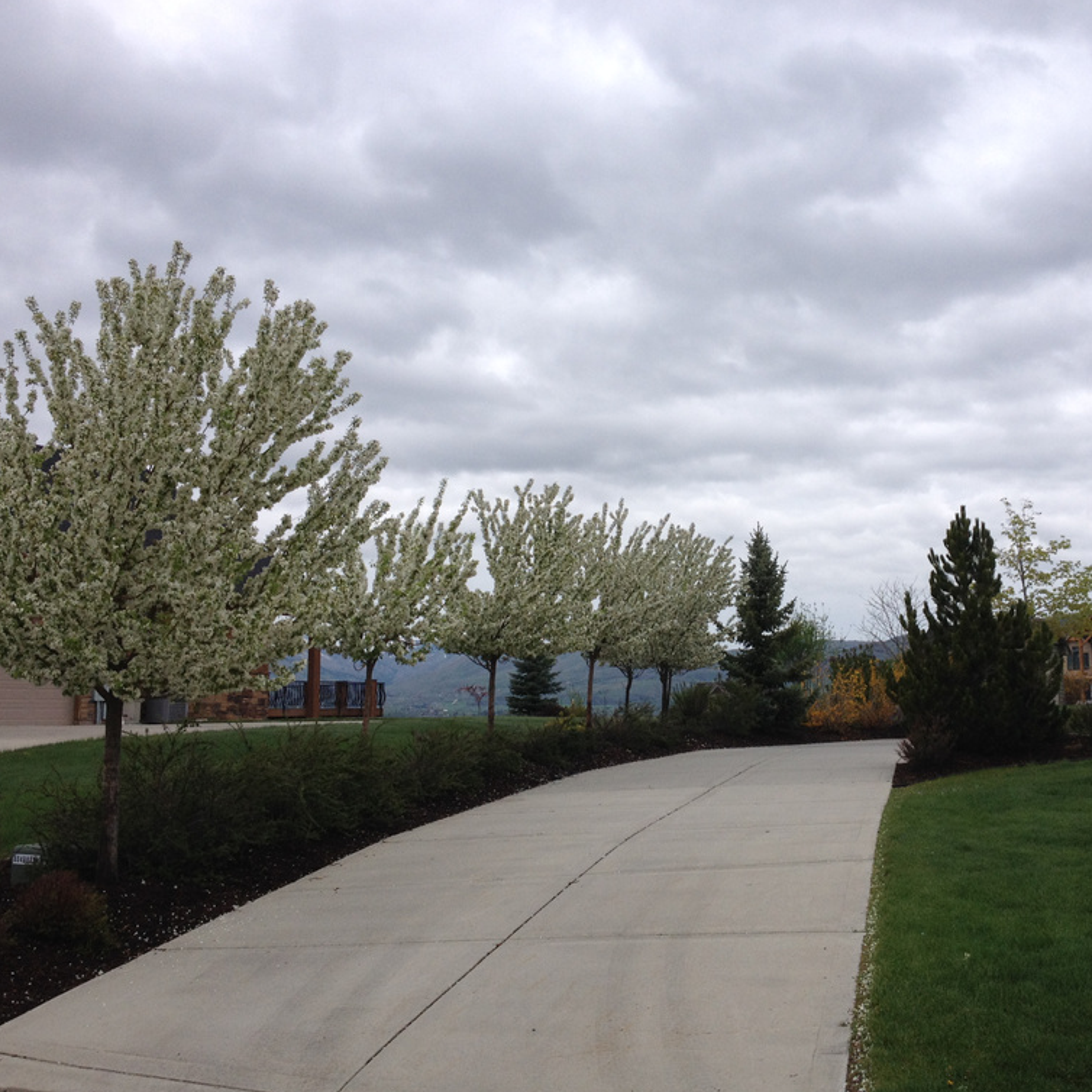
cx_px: 666
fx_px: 1499
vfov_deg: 40.0
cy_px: 552
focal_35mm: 42
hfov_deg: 39.8
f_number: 2.4
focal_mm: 4.28
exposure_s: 1/569
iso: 50
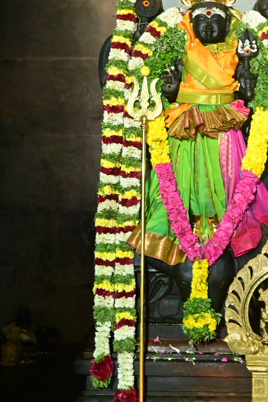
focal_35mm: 68
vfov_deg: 29.3
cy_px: 105
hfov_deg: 19.7
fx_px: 760
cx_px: 220
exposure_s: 1/40
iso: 8000
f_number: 5.6
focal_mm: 40
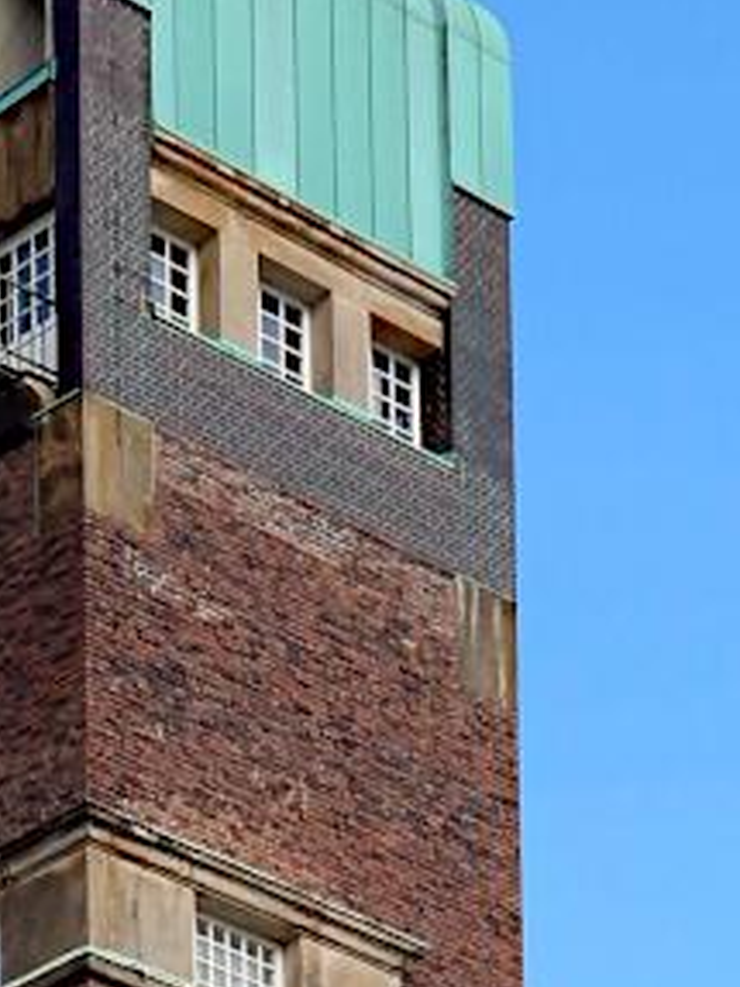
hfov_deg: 8.1
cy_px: 1276
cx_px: -186
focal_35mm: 180
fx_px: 5134
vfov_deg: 10.7
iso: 125
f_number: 3.6
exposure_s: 1/800
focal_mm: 7.7
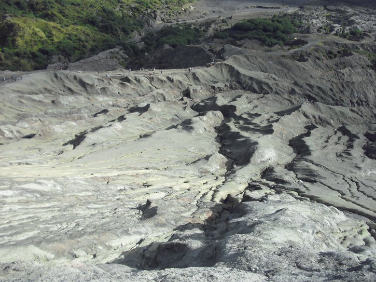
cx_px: 189
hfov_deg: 47.8
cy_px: 141
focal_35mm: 39
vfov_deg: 36.8
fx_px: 424
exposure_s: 1/160
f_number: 8
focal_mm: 6.2
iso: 100
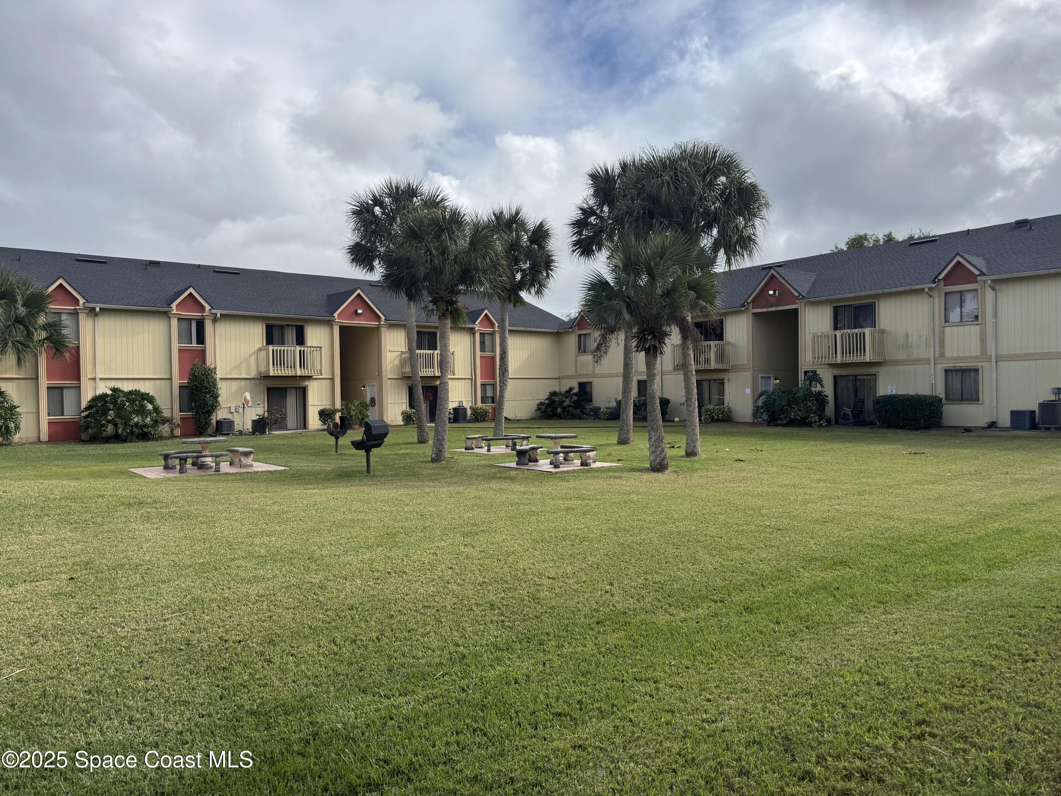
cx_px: 530
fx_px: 736
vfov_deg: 56.8
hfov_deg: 71.6
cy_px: 398
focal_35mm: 24
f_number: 1.78
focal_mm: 6.76
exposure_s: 1/4608
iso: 80
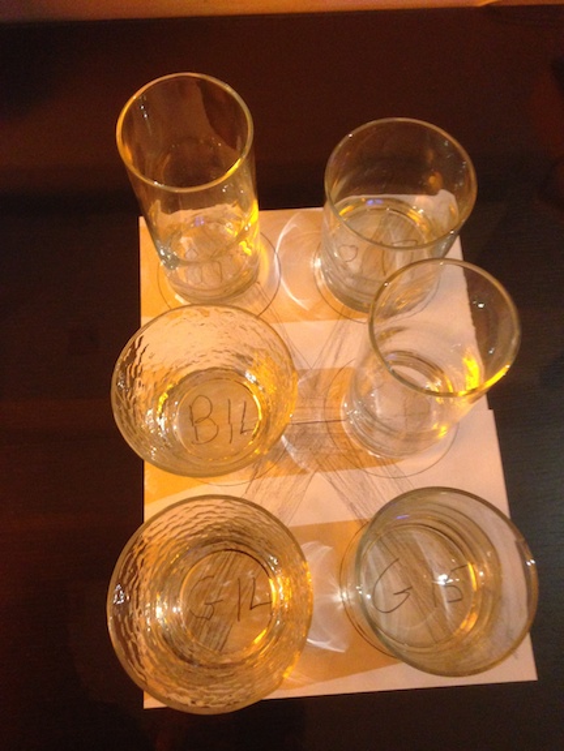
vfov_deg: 55.4
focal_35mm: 33
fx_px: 717
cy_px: 376
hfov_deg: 42.9
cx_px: 282
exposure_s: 1/15
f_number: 2.4
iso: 400
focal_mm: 4.12
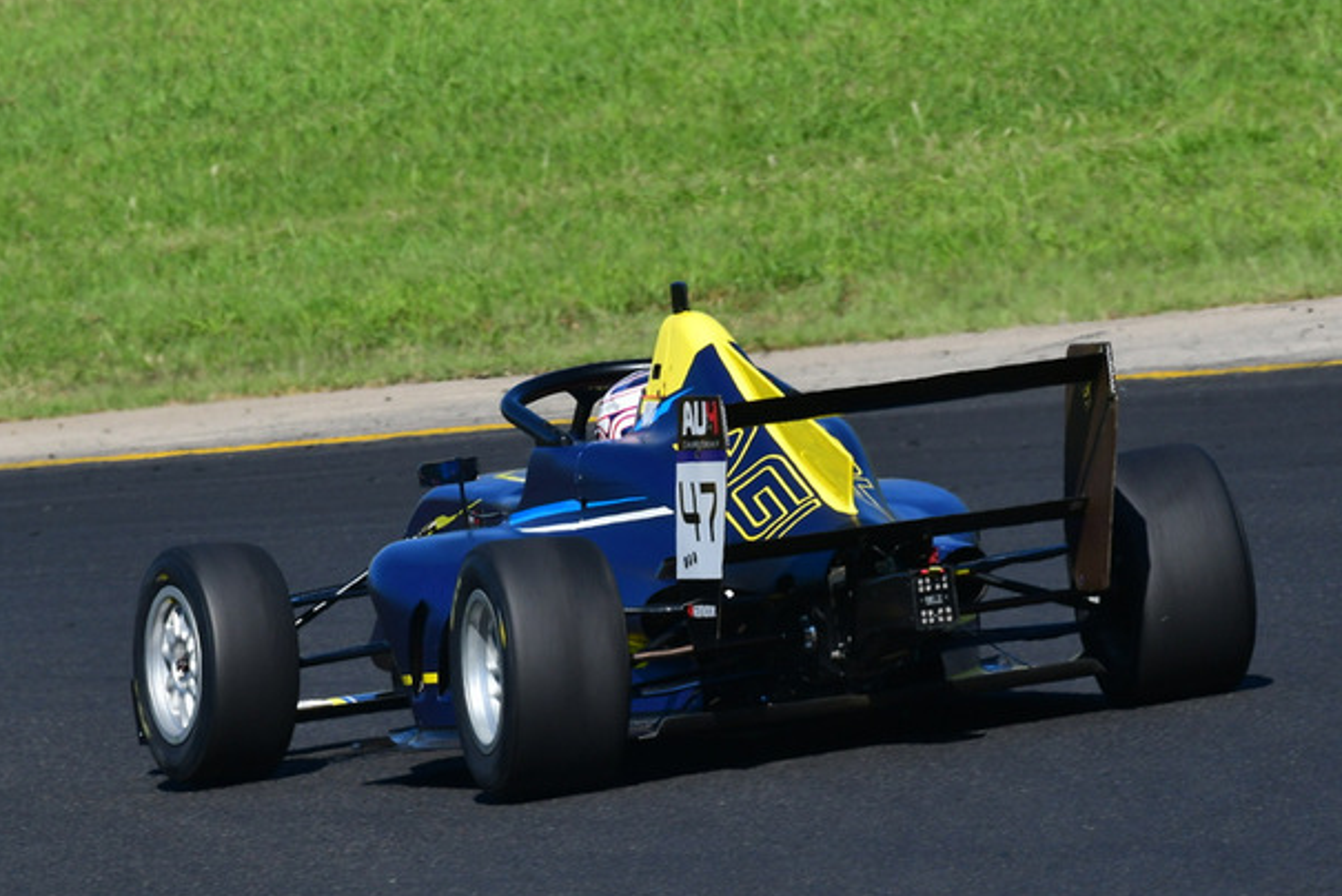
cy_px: 397
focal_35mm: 754
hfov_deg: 2.7
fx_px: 28120
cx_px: 632
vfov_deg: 1.8
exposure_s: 1/640
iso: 500
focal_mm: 380
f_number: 13
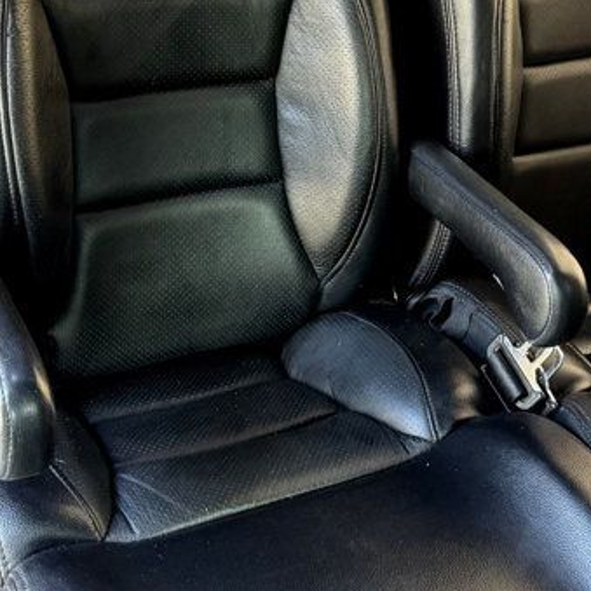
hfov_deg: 26.8
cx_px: 363
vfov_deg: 26.3
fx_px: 1236
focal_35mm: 64
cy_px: 108
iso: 400
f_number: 1.78
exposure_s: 1/60
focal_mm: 6.76
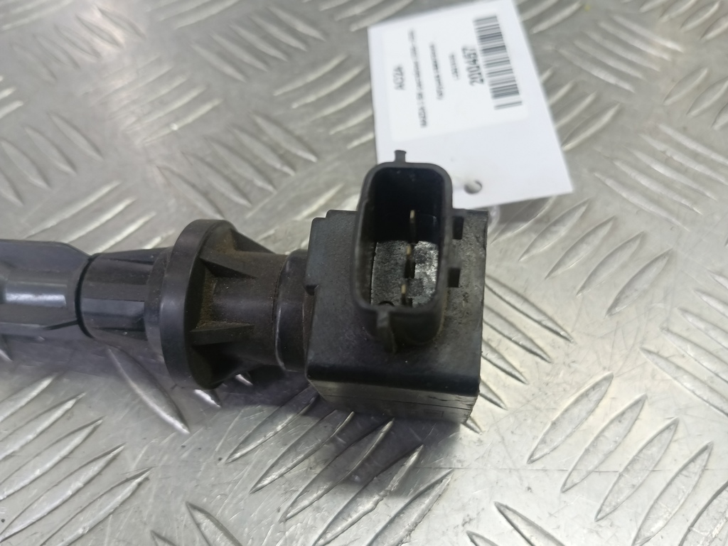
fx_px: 484
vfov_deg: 58.9
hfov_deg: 73.9
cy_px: 273
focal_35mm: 23
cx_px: 364
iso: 137
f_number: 1.6
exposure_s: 1/50
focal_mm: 4.11
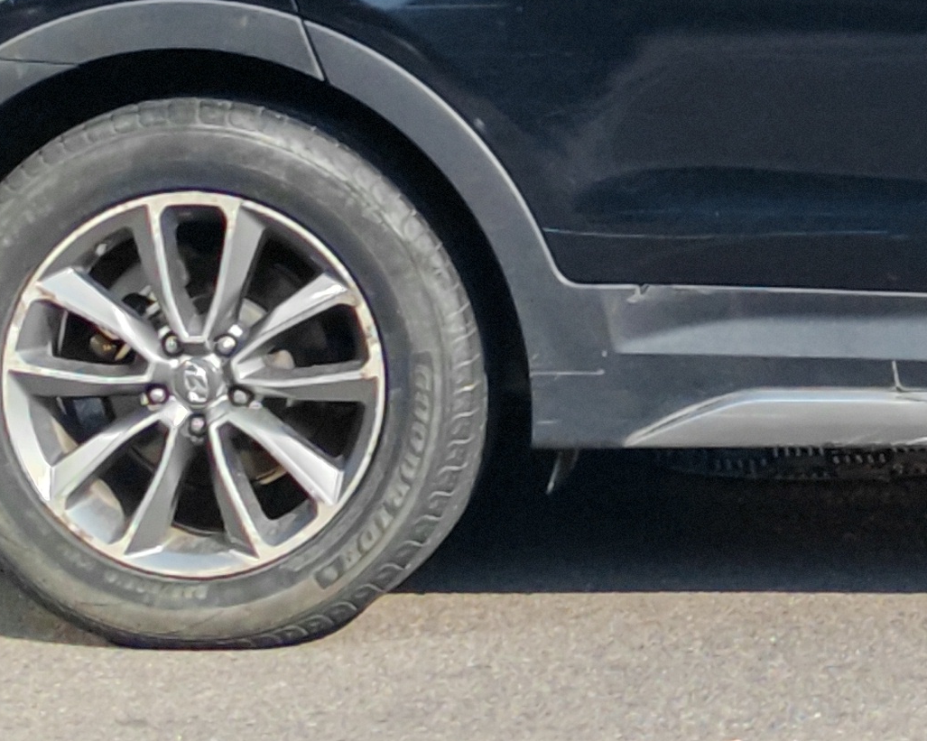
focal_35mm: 183
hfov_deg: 10.3
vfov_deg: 8.3
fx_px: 5019
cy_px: -194
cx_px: 1281
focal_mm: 5.52
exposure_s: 1/860
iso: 50
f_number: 1.9
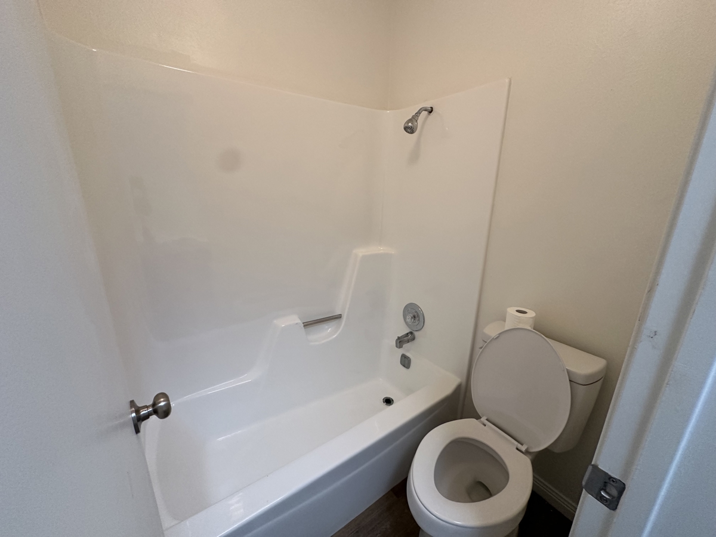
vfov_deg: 85.7
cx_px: 358
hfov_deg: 102.1
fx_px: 290
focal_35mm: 14
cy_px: 268
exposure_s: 1/120
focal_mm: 2.22
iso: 320
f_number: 2.2
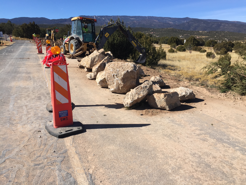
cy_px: 92
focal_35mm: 29
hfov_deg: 61.7
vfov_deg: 48.2
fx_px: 206
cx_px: 123
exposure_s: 1/2083
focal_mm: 4.15
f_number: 2.2
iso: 32
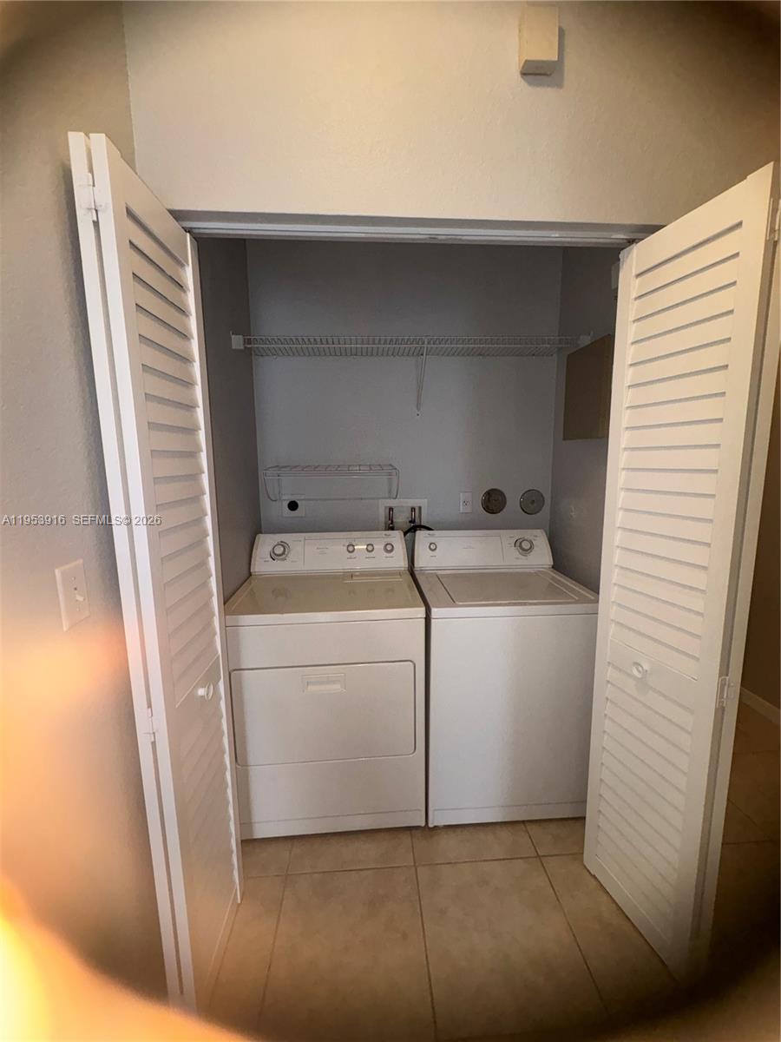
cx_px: 390
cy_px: 521
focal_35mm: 14
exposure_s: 1/60
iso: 100
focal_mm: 2.22
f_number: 2.2
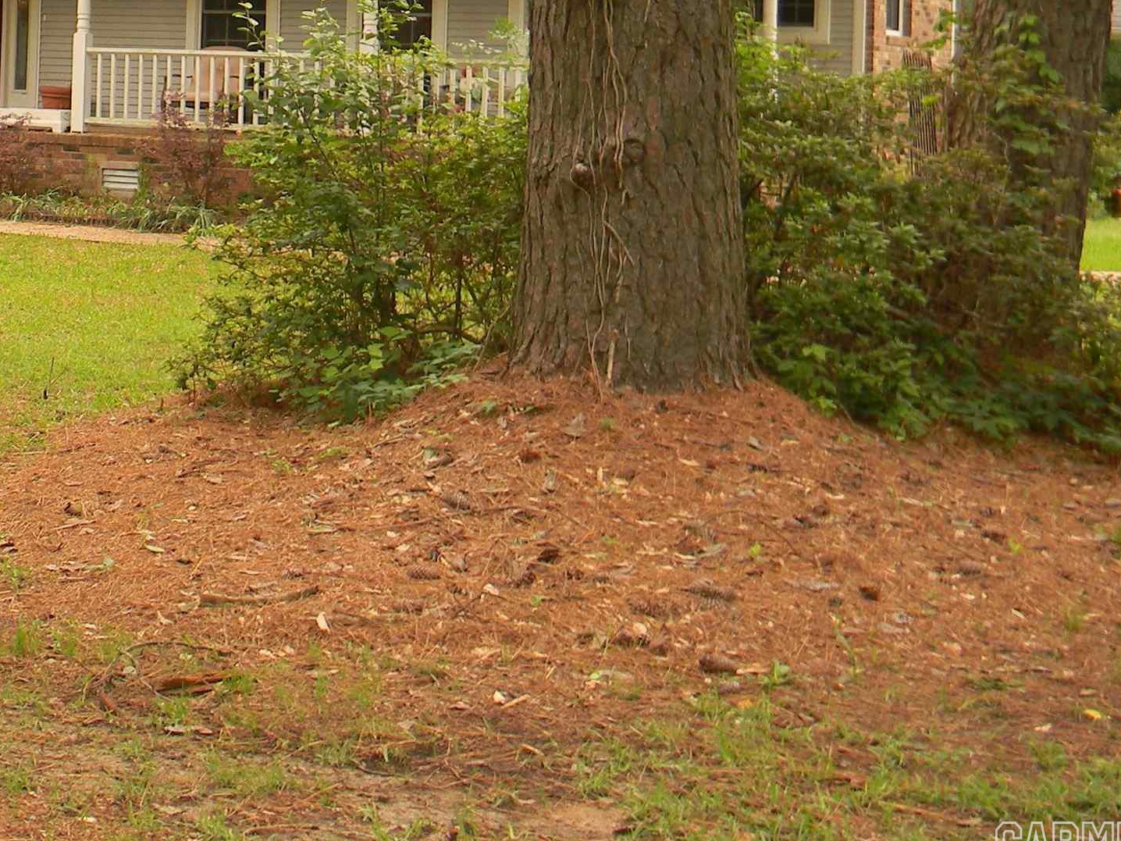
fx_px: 2494
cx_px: 69
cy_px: -27
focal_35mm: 77
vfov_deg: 18.6
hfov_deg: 24.5
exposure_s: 1/80
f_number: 3.7
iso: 80
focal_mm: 6.4
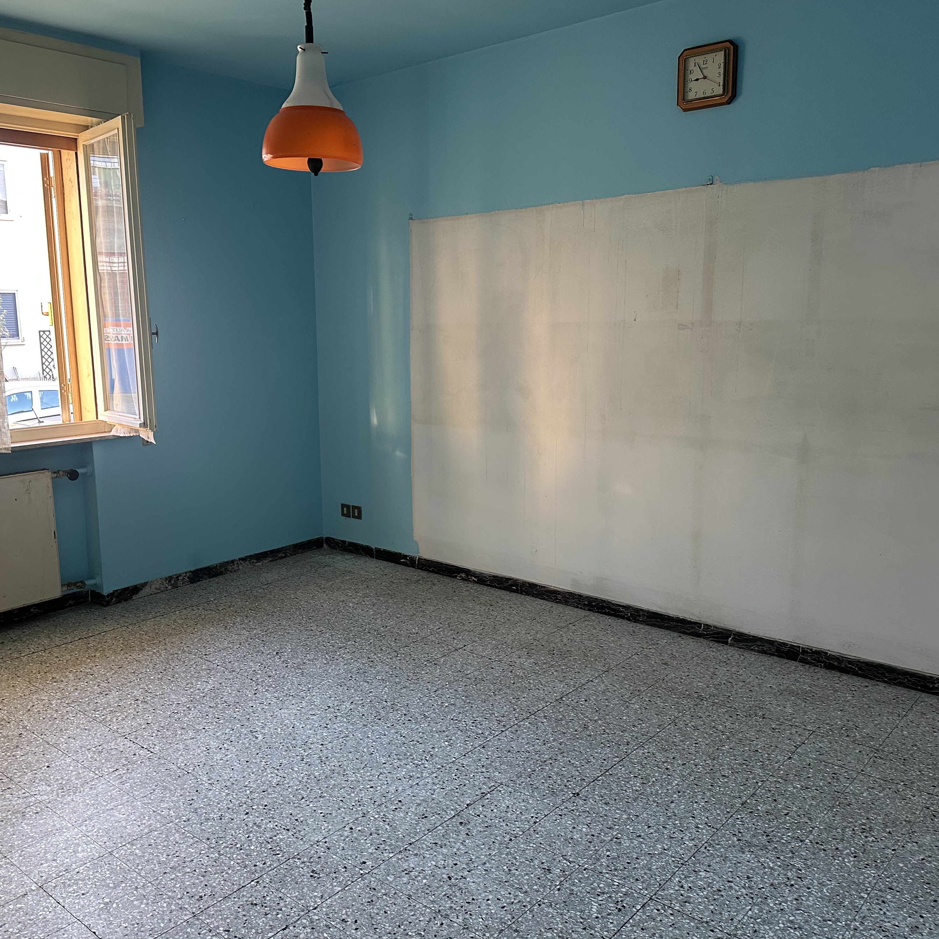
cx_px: 397
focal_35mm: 29
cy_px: 469
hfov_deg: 55.4
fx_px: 890
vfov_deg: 55.6
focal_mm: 6.86
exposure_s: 1/61
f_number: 1.78
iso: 250
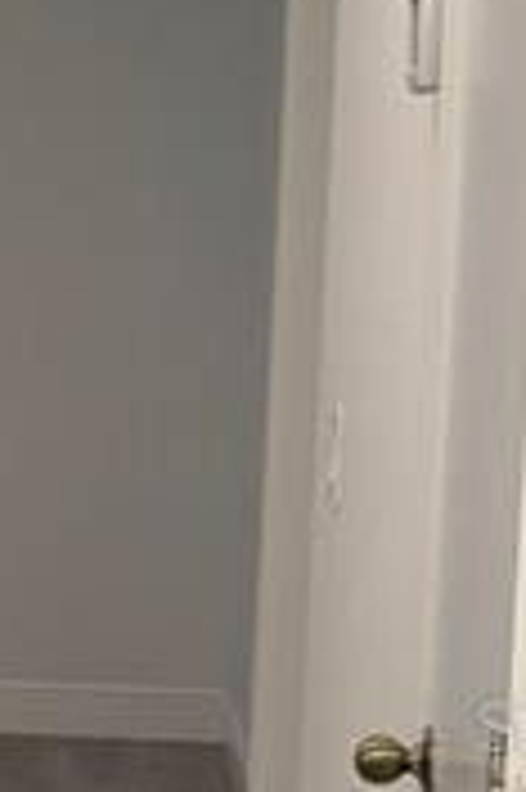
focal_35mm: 170
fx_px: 3733
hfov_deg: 7.0
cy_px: 724
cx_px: -1227
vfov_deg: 12.0
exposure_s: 1/120
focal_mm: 6.76
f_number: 1.78
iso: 125
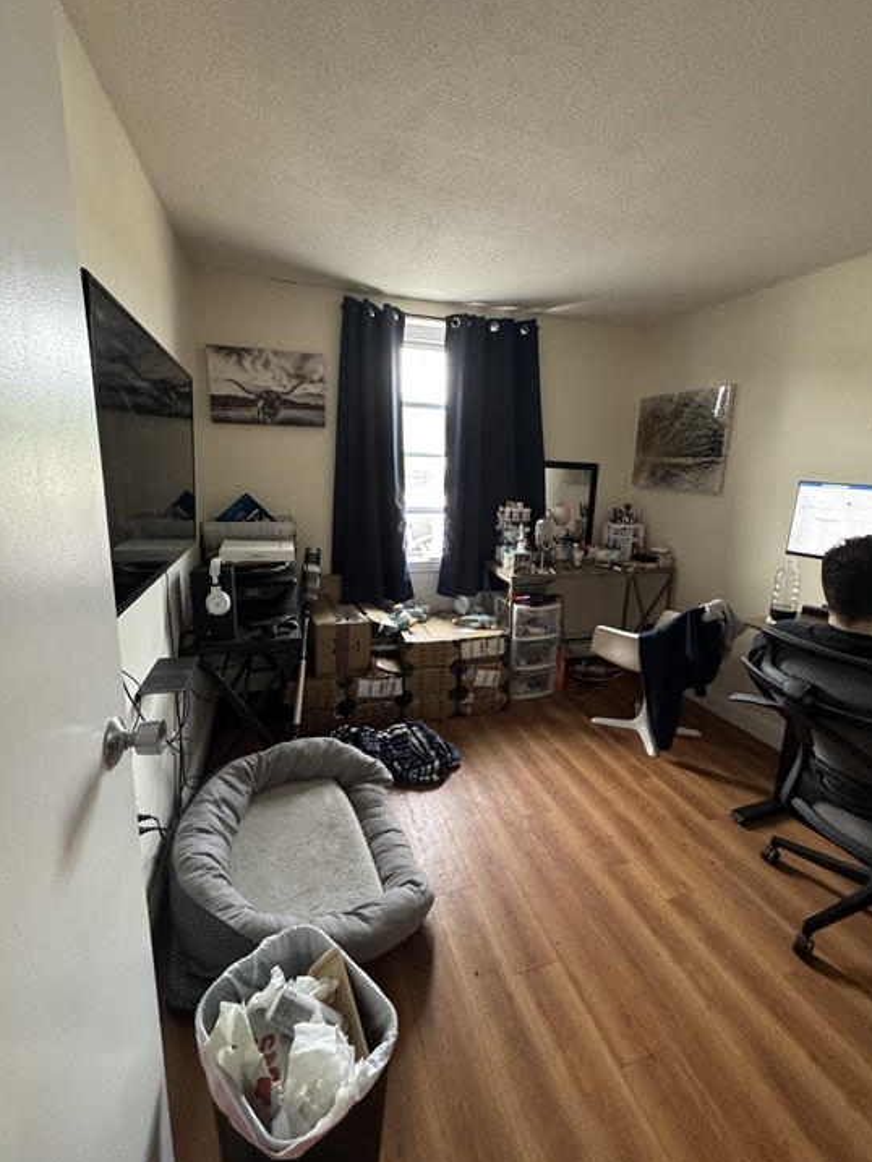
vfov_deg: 98.1
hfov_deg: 81.7
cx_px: 452
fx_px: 504
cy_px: 561
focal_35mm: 15
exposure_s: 1/60
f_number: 2.2
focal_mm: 2.22
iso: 800
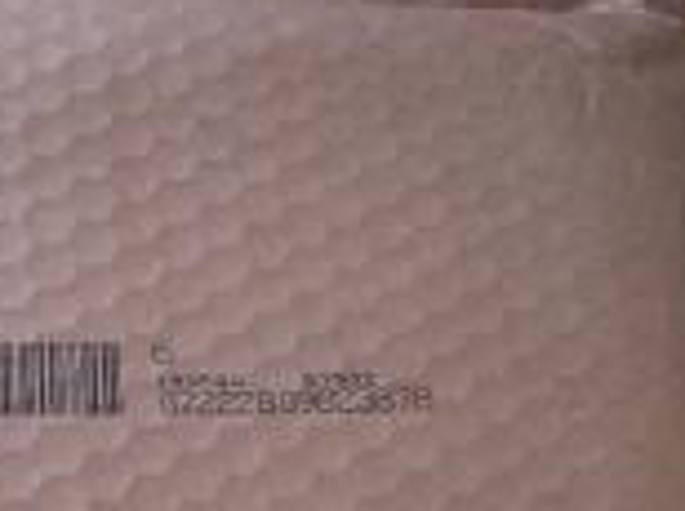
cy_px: 647
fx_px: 1442
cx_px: 80
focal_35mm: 73
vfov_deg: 18.8
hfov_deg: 25.9
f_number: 2.7
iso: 640
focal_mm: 5
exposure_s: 1/125
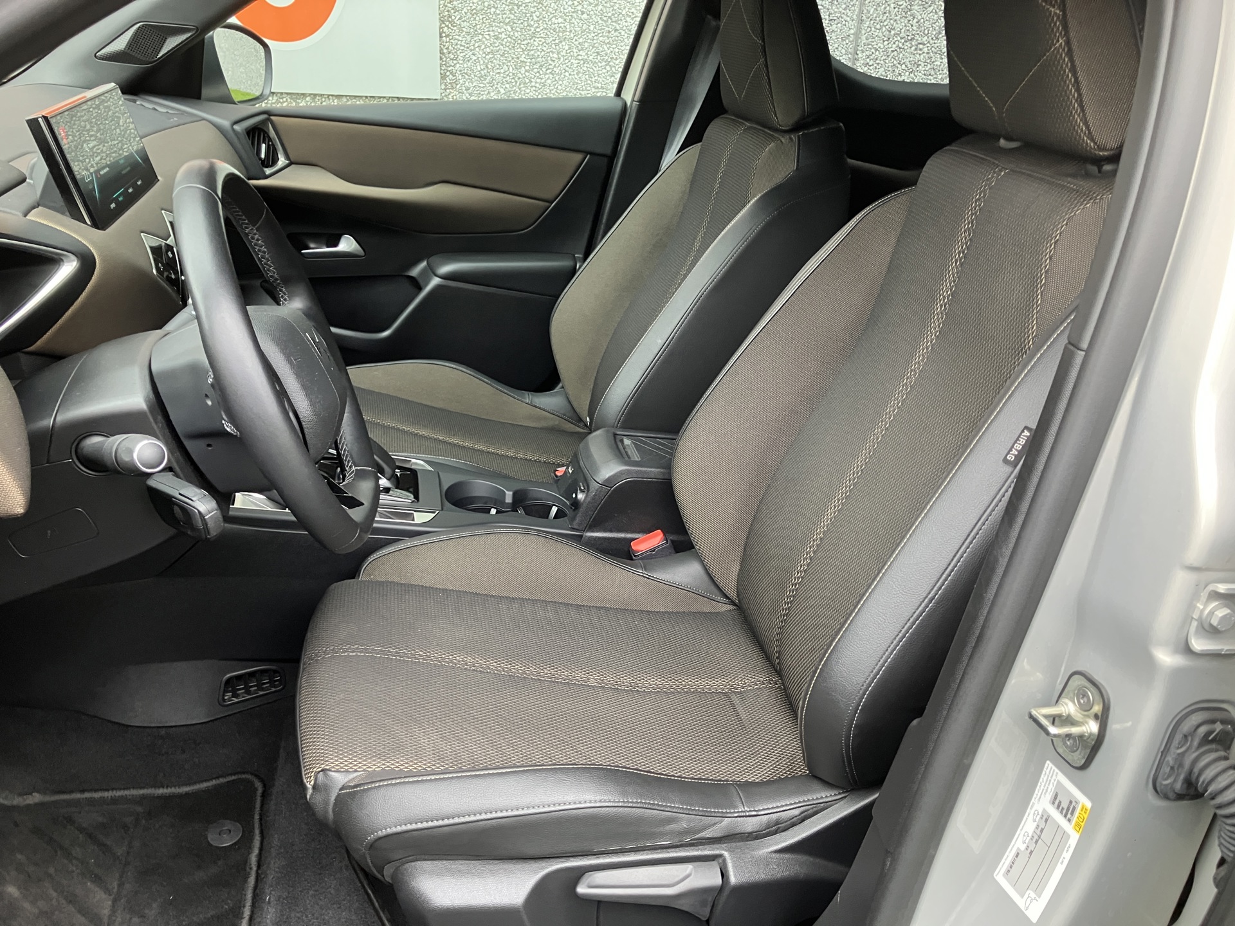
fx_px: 999
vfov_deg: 49.7
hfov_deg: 63.4
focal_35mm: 28
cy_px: 463
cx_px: 618
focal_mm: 3.99
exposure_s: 1/60
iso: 160
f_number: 1.8
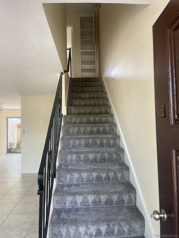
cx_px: 90
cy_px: 119
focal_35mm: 26
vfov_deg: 67.3
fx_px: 179
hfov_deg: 53.1
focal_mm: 4.2
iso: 100
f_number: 1.6
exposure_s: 1/121
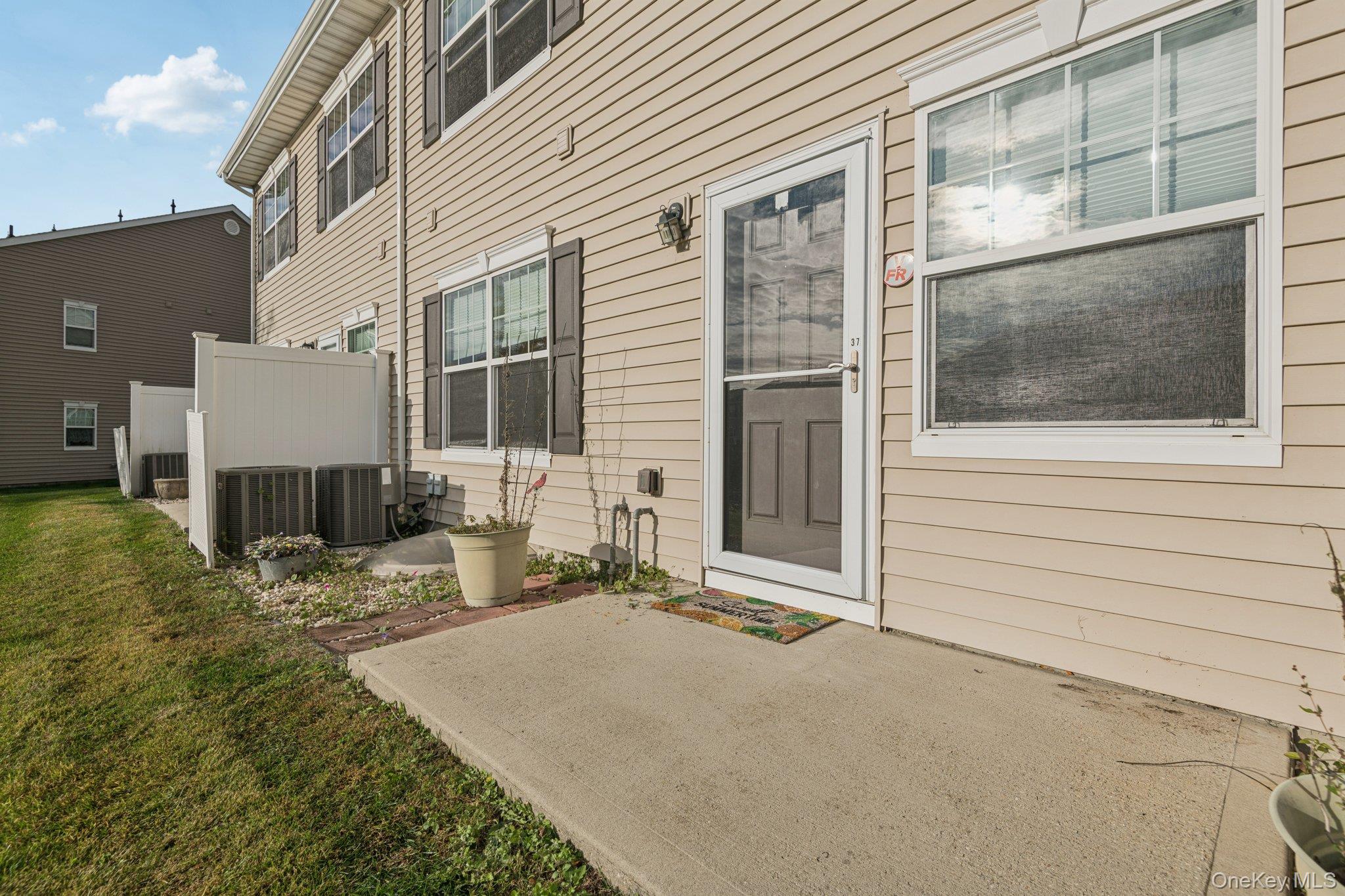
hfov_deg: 96.7
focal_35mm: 16
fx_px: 598
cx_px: 672
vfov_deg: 73.7
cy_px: 448
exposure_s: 1/640
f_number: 8
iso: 125
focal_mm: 16
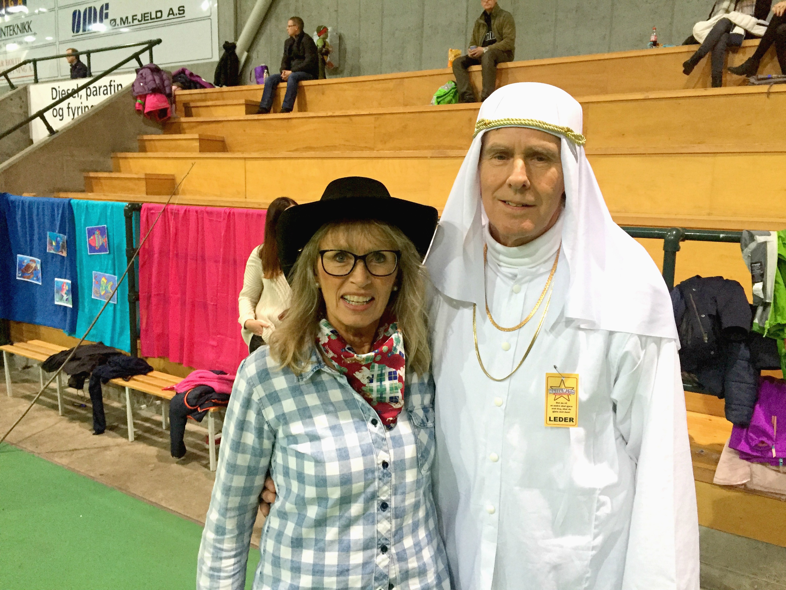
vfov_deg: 48.2
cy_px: 295
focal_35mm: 29
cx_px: 393
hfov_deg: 61.7
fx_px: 658
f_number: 2.2
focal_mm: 4.15
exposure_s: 1/33
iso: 320
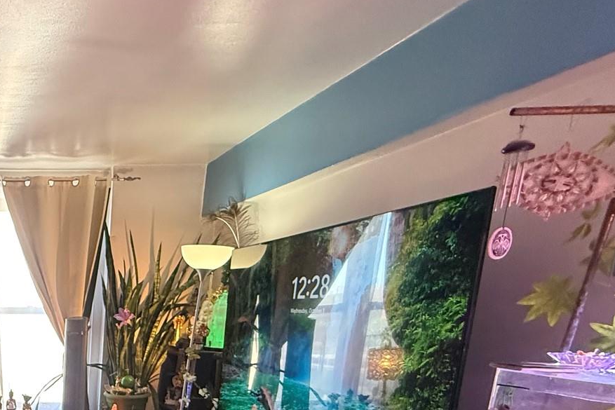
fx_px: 581
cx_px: -43
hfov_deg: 44.3
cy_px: 433
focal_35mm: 34
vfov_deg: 34.4
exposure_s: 1/60
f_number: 2.2
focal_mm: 2.22
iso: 640
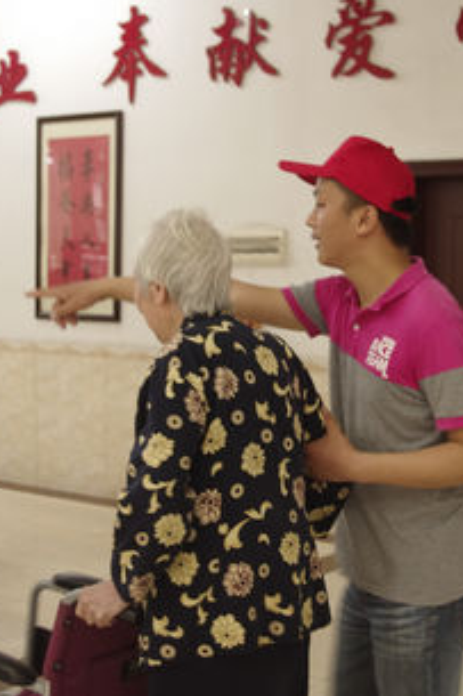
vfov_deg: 31.4
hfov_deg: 21.2
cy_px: 362
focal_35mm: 64
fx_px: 1236
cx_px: 262
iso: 800
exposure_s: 1/10
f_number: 4
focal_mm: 26.25
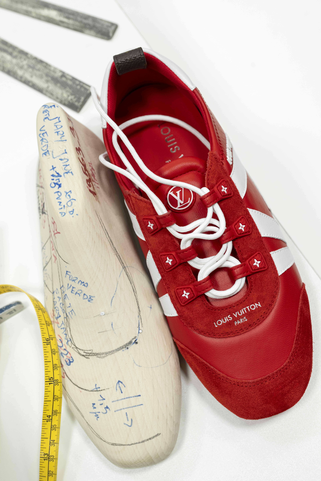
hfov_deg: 24.6
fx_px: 736
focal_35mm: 55
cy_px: 240
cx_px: 160
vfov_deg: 36.2
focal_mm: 55
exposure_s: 1/80
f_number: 6.3
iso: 1000
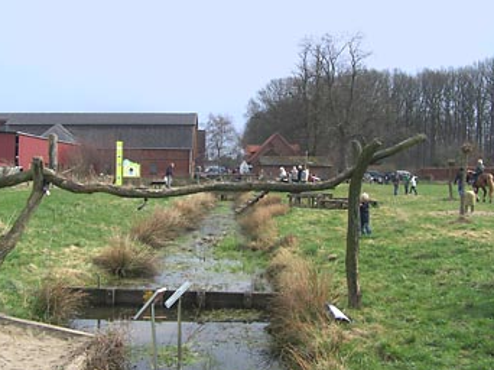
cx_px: 243
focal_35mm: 42
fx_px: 599
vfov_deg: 34.3
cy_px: 177
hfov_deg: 44.8
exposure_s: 1/500
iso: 64
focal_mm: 6.3
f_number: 4
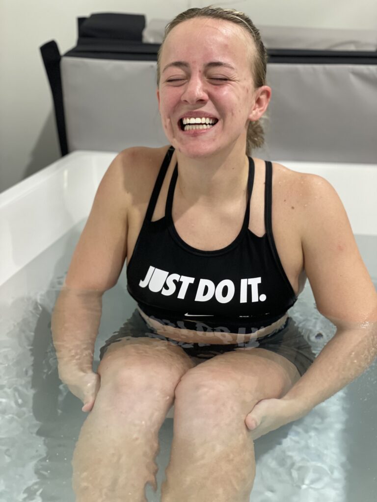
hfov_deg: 28.0
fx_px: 755
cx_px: 188
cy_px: 251
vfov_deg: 36.8
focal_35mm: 52
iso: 200
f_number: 2
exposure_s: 1/120
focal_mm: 6
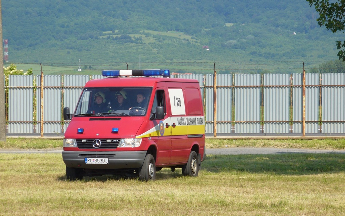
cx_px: 172
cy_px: 92
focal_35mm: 210
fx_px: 1974
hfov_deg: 10.0
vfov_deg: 6.2
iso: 64
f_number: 8.8
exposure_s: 1/125
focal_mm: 32.5
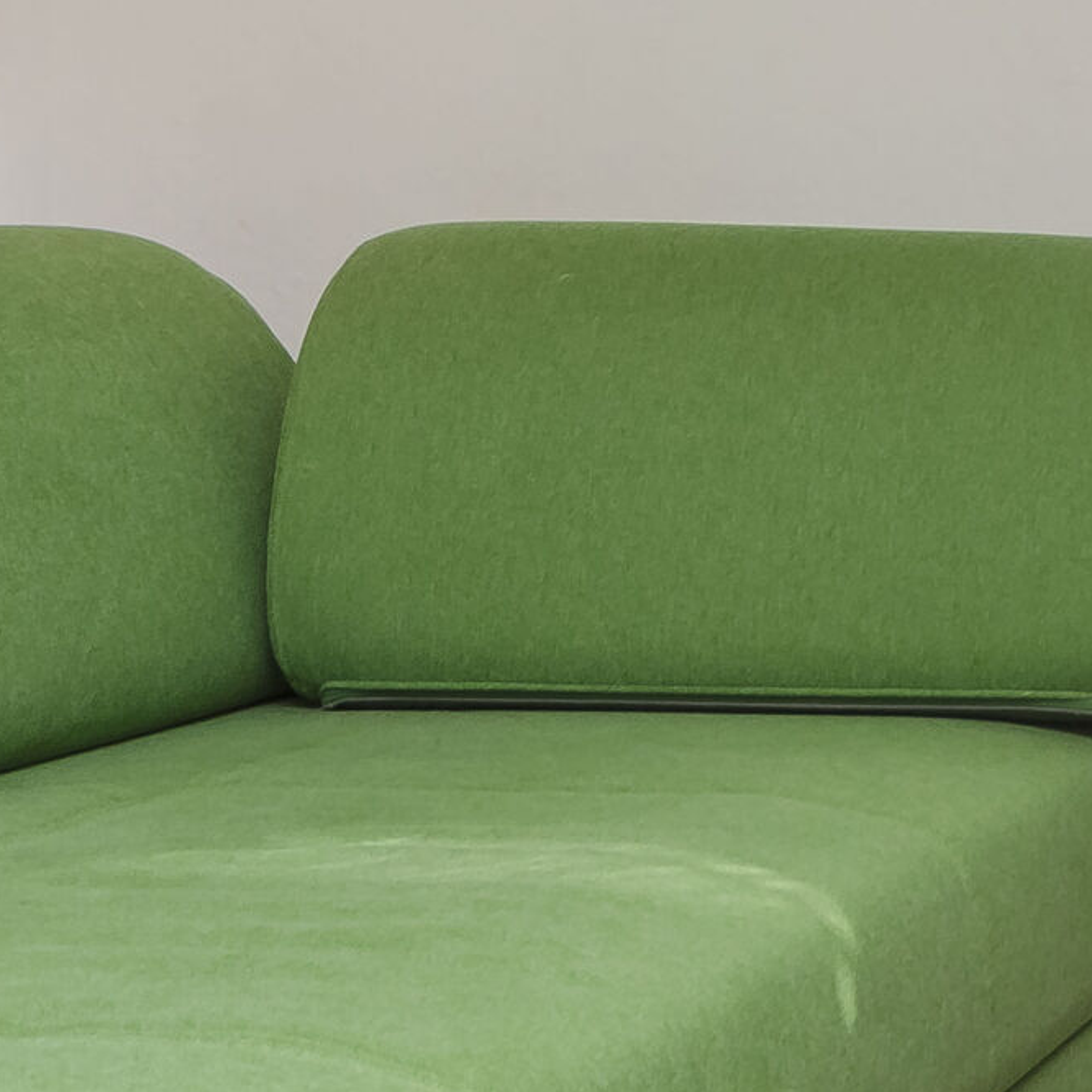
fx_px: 3819
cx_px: 2051
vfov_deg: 16.2
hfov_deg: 14.1
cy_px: 350
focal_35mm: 107
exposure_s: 1/100
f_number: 9
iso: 100
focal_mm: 20
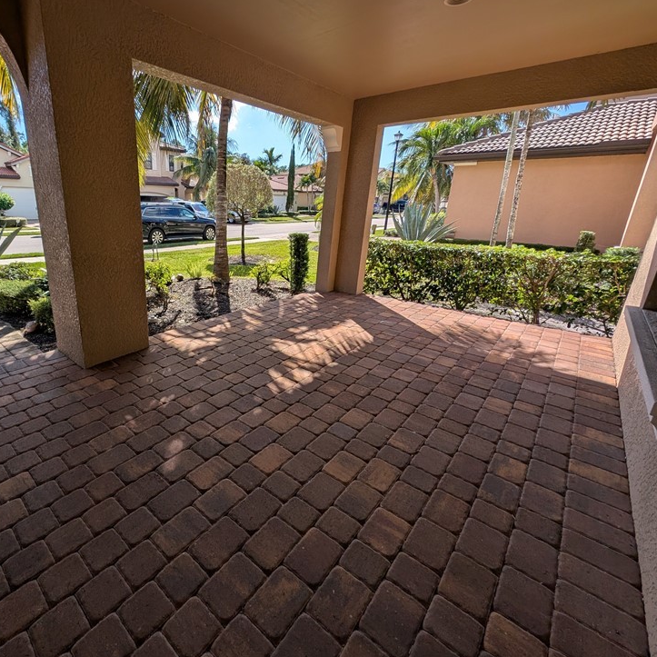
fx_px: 322
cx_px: 234
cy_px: 311
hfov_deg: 88.7
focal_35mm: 15
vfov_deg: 91.0
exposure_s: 1/1314
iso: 36
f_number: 1.95
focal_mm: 2.23
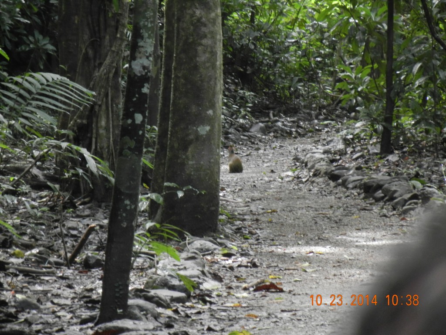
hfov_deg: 8.6
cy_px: 168
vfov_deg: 6.5
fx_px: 2950
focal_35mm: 229
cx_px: 223
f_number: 4.8
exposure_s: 1/3.5
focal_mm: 41.2
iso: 200
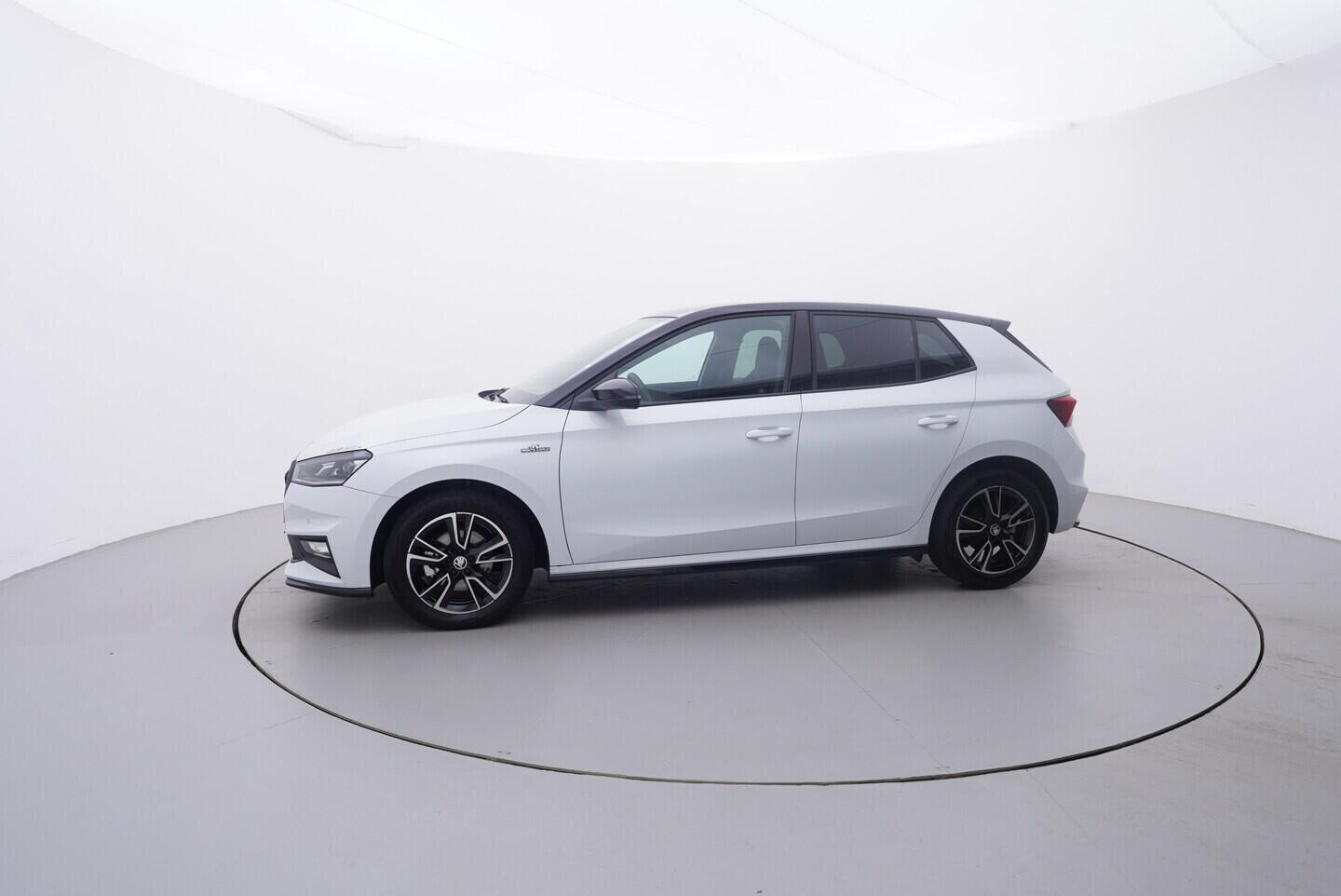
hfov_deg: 77.3
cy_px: 448
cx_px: 670
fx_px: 839
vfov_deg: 56.2
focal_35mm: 22
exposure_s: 1/80
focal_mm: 15
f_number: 5
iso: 200
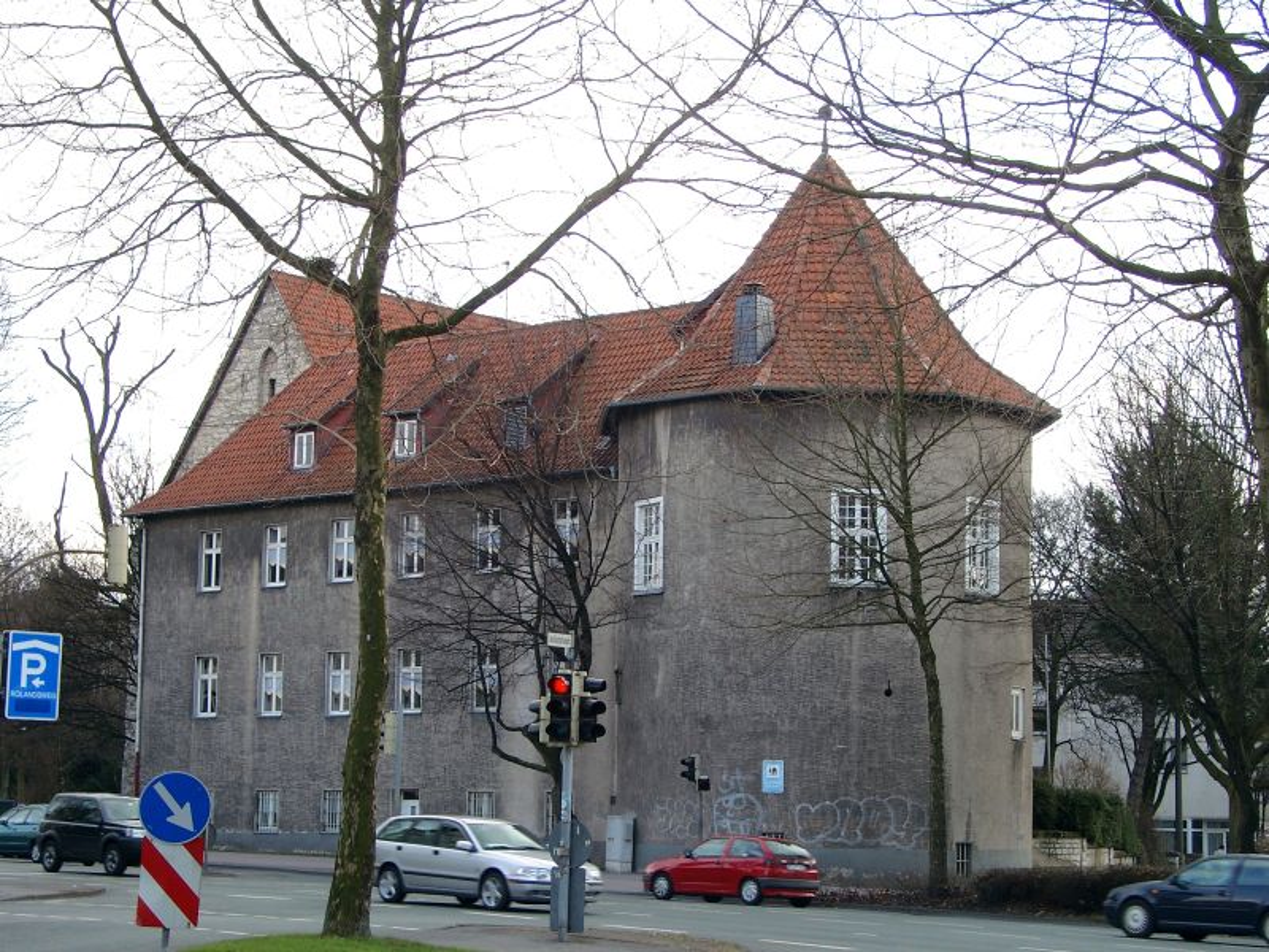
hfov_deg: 26.7
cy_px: 476
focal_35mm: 73
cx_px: 634
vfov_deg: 20.2
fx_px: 2676
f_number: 4
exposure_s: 1/132
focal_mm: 15.12
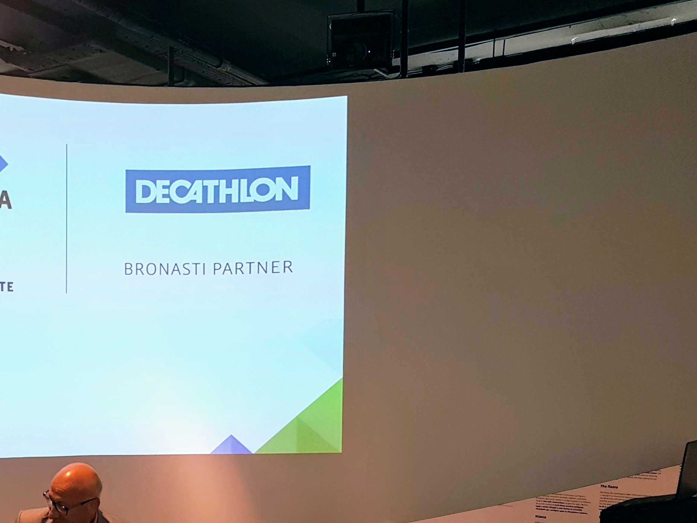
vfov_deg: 31.2
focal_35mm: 45
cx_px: 98
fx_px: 906
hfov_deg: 39.6
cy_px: 436
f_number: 1.7
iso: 100
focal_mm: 4.2
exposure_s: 1/50
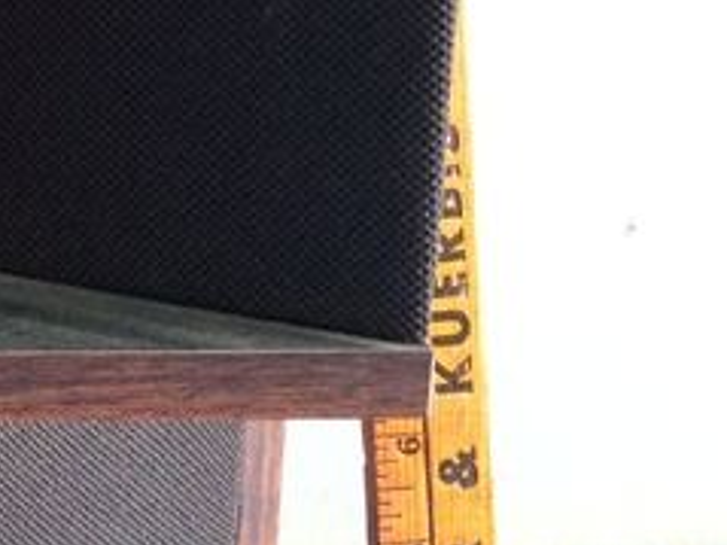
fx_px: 2372
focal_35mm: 113
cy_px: -294
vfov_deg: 12.4
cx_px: -541
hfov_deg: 15.3
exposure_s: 1/30
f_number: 2.2
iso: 160
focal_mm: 4.12
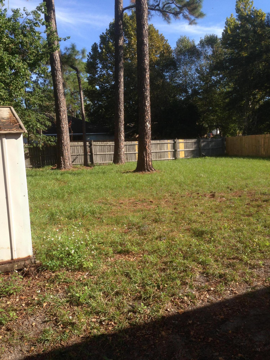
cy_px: 180
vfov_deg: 55.4
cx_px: 135
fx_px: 343
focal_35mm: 33
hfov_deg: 42.9
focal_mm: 4.12
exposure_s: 1/775
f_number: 2.4
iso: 50
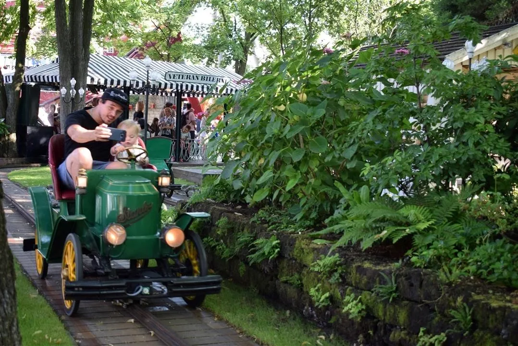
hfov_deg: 36.9
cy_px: 173
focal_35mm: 54
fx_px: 777
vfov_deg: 25.1
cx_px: 259
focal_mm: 36
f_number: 4.8
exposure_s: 1/60
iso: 400
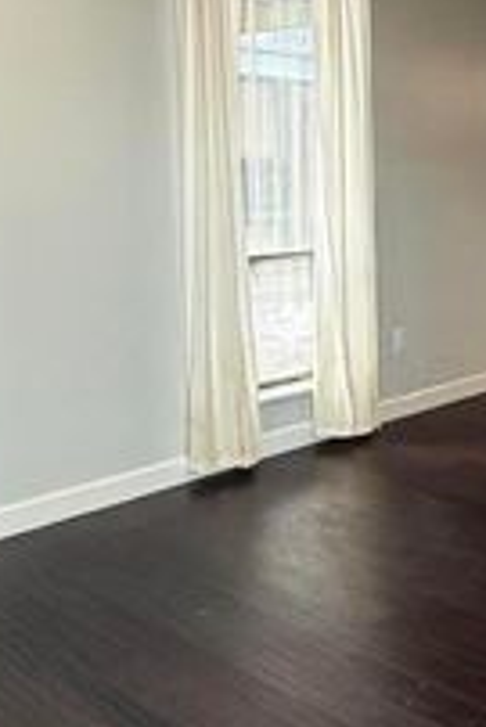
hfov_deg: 27.1
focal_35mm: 48
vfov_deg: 41.1
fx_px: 970
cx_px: 443
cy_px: 380
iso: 320
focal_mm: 2.22
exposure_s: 1/60
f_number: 2.2
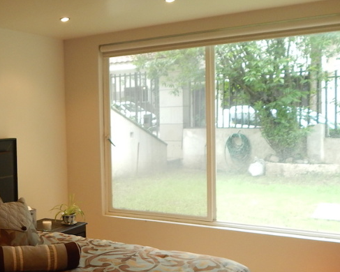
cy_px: 144
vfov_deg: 32.1
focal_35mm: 47
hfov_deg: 36.9
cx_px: 31
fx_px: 473
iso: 180
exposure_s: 1/30
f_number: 3
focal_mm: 4
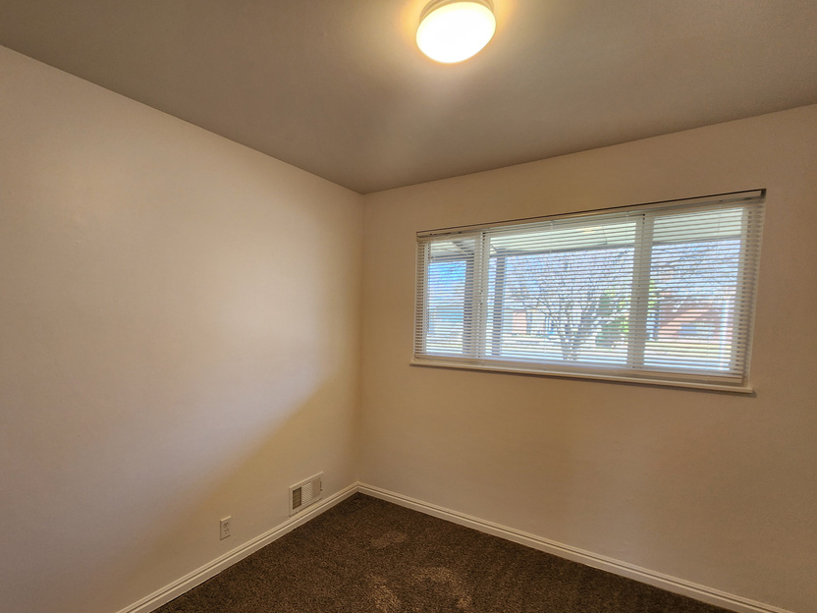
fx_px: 378
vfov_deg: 77.6
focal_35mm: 16
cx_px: 352
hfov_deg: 93.9
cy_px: 355
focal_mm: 2.2
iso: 125
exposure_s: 1/60
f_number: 2.2
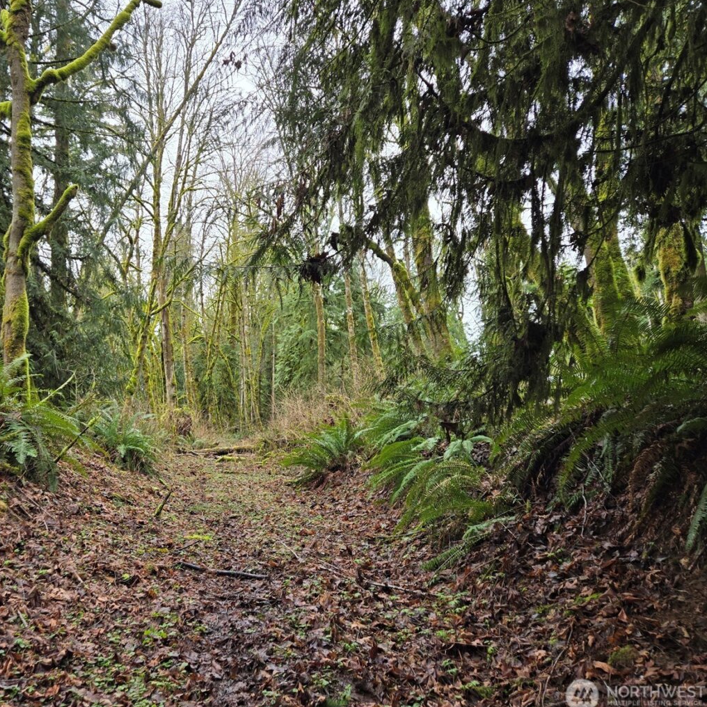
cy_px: 355
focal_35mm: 28
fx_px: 647
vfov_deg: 57.3
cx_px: 237
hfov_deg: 56.1
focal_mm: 5.4
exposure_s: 1/221
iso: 25
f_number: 1.8
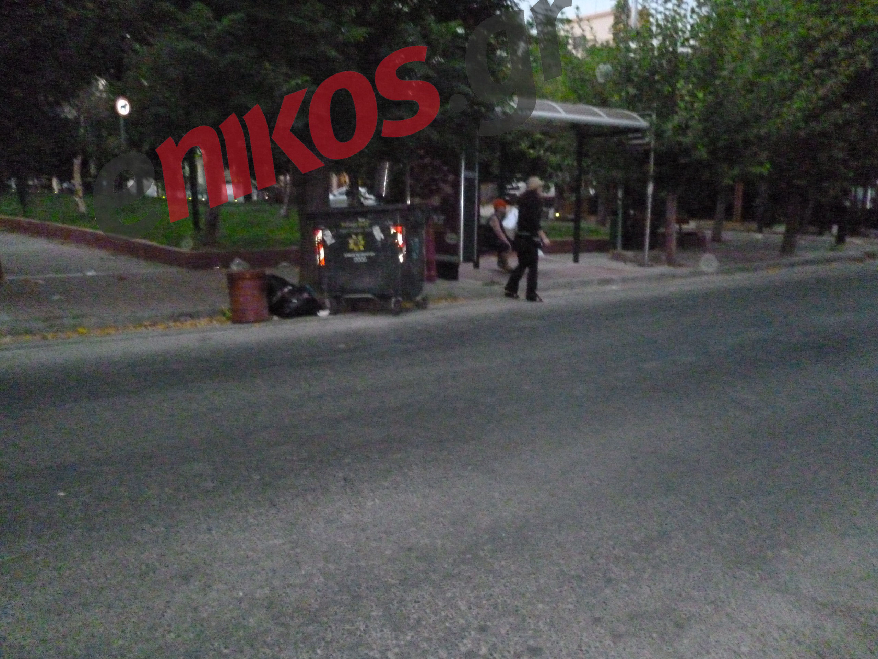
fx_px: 710
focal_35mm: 28
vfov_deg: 49.7
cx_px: 439
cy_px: 330
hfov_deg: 63.4
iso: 1600
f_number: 3.1
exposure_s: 1/60
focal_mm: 5
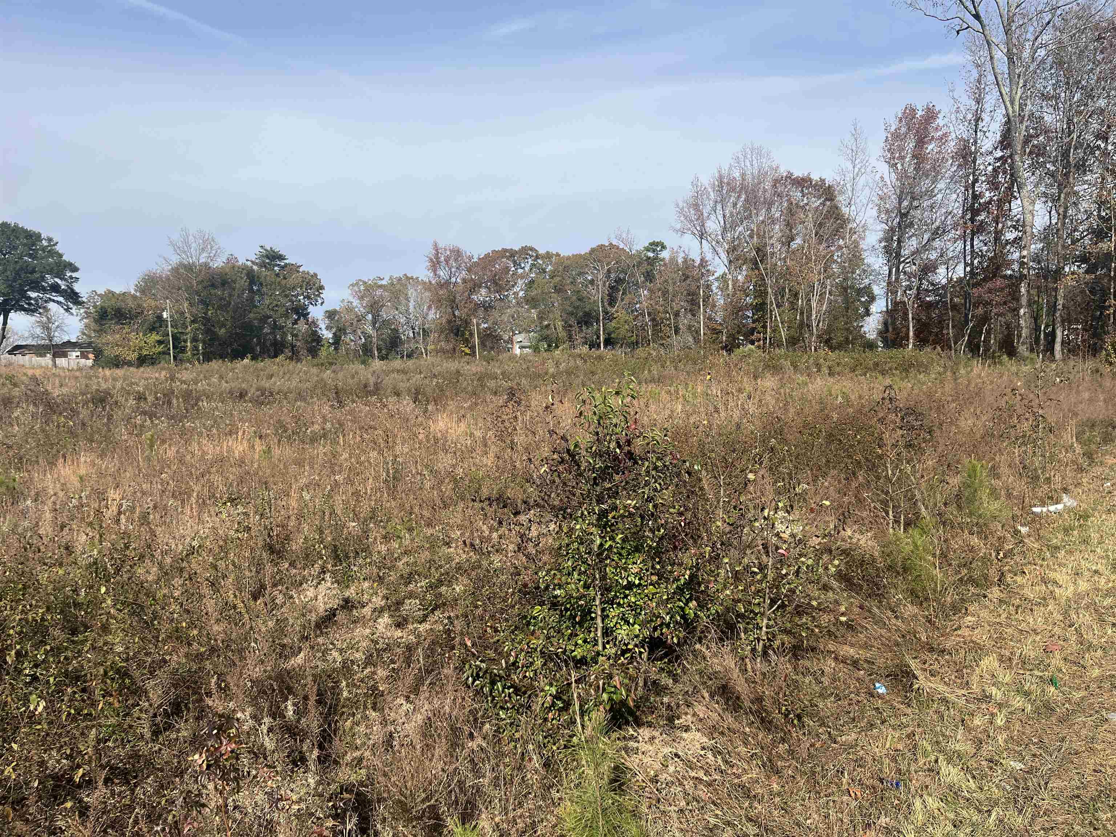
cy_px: 418
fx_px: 838
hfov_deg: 67.3
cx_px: 558
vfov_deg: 53.1
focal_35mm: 26
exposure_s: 1/3623
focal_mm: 5.1
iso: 50
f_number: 1.6
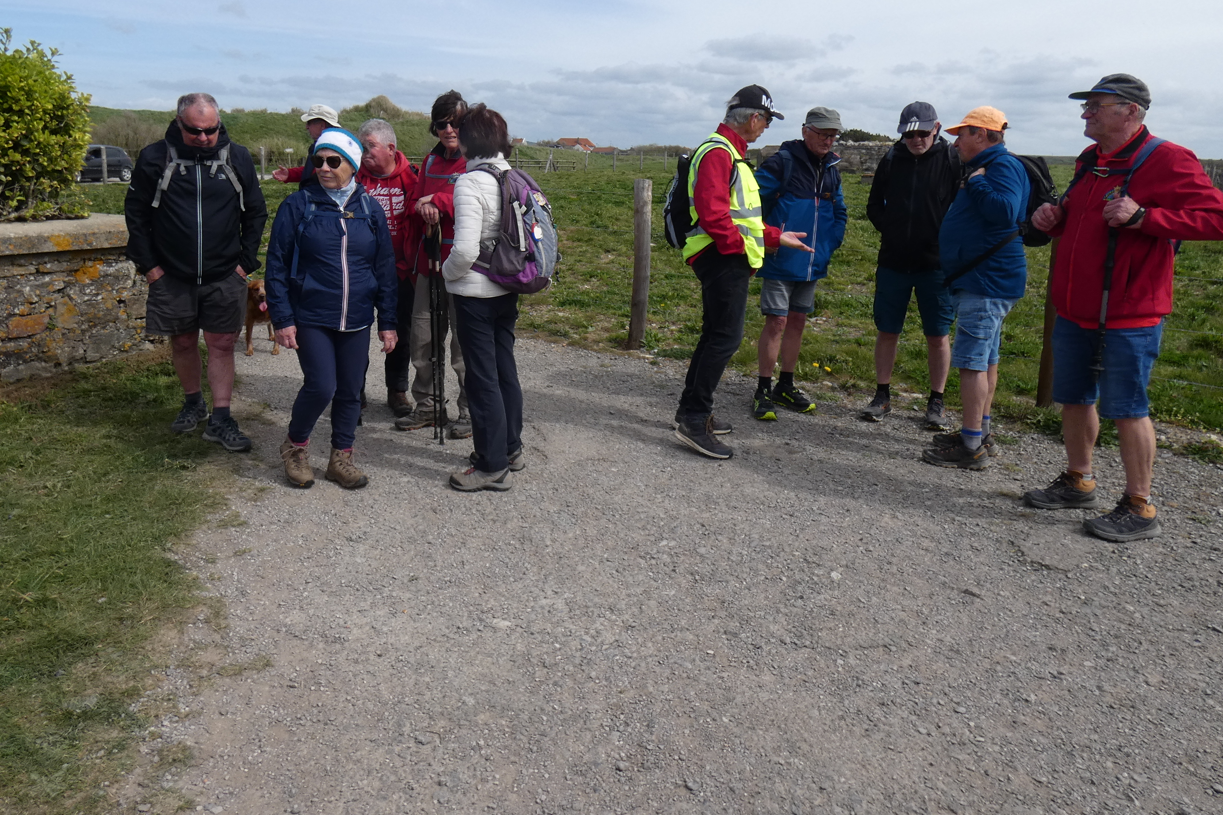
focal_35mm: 26
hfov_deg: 69.2
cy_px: 302
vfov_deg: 49.0
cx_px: 553
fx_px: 883
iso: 80
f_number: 3.2
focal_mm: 3.6
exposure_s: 1/1000
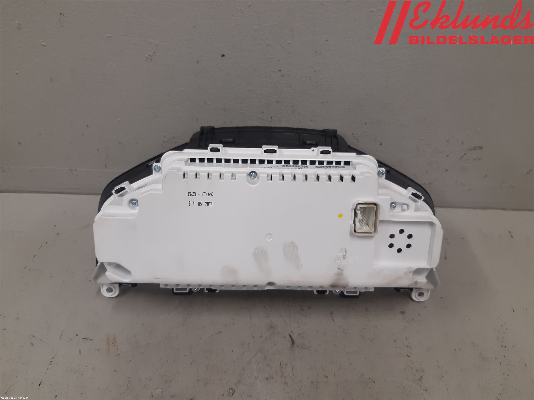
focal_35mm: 26
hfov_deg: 67.3
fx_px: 401
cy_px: 200
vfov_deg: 53.1
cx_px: 267
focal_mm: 3.93
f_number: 1.7
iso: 80
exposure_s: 1/50
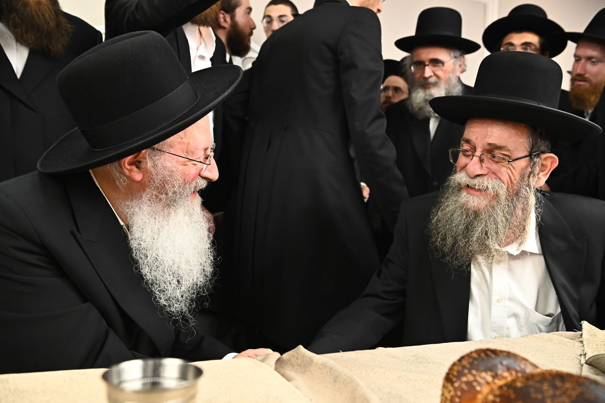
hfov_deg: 55.8
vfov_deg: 38.8
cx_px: 302
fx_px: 571
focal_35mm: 34
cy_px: 202
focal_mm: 34
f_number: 5
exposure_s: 1/200
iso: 3200
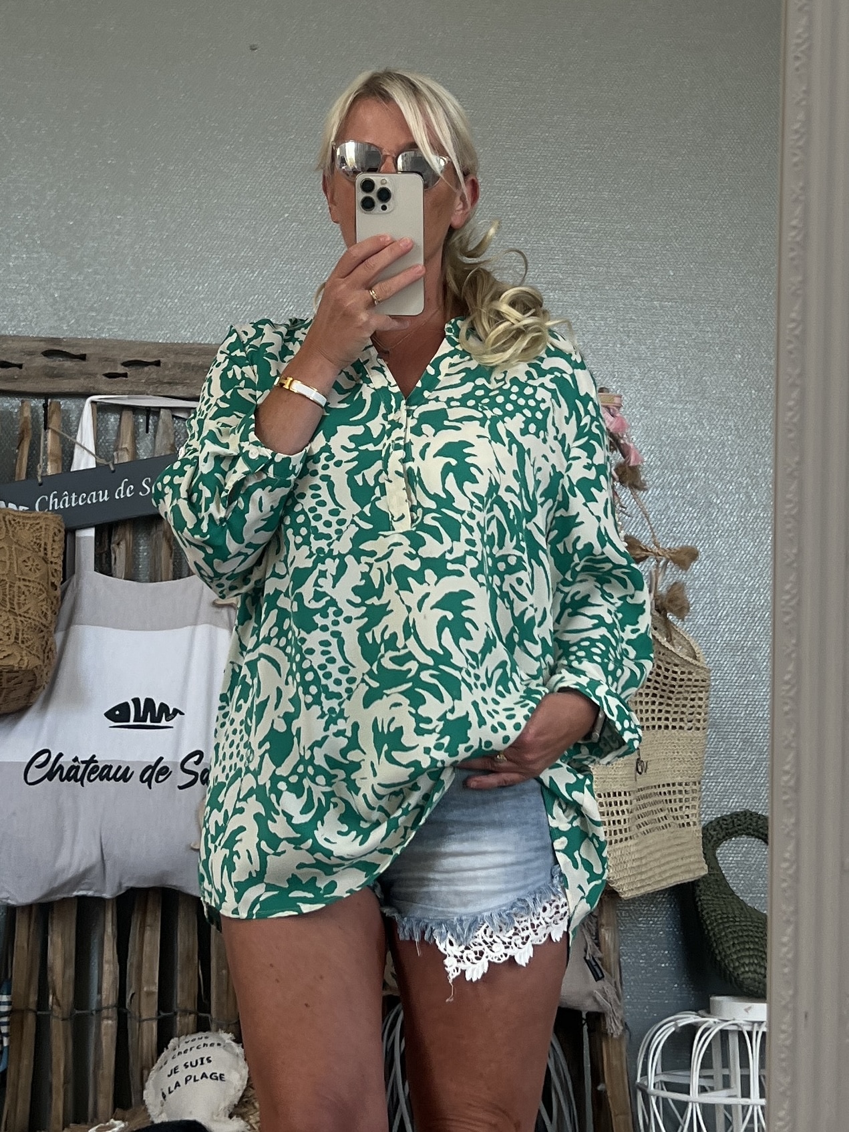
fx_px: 850
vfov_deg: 67.3
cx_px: 424
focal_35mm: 26
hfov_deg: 53.1
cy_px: 566
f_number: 1.5
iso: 80
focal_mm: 5.7
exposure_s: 1/121
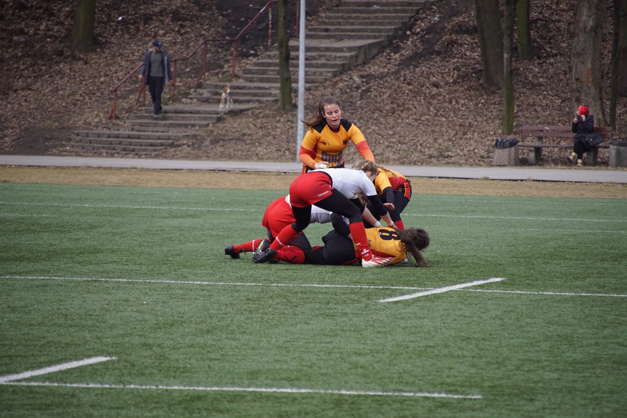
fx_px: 5225
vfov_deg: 4.6
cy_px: 209
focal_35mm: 300
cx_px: 314
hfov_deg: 6.9
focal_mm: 200
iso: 200
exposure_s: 1/320
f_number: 6.3
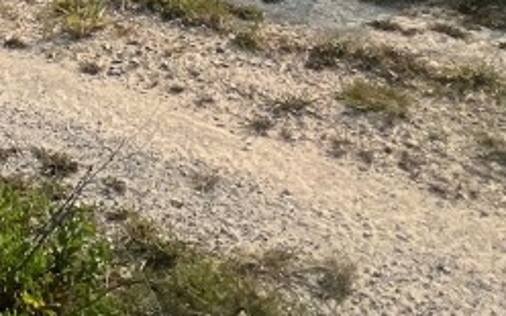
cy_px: -369
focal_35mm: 57
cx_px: -37
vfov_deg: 15.9
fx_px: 786
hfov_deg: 31.9
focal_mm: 1.57
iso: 40
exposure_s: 1/3125
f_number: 1.8
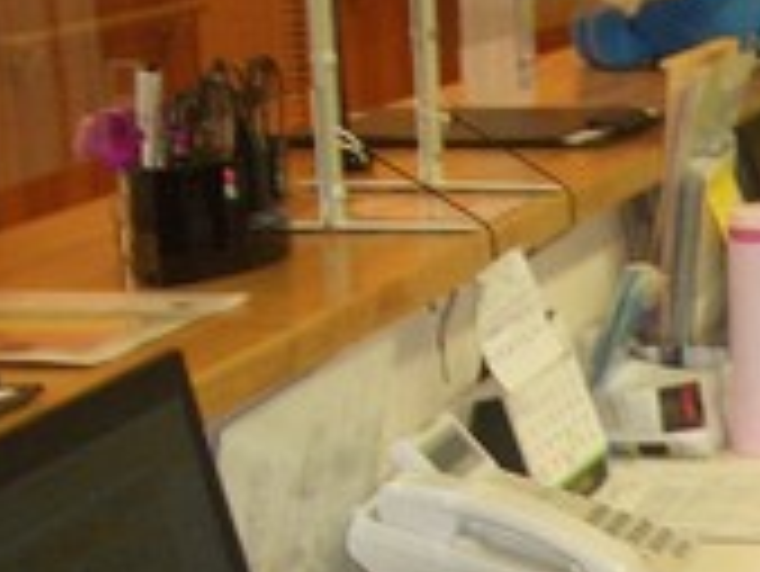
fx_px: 2658
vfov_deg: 11.9
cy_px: 754
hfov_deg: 15.5
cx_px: 998
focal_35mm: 121
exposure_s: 1/60
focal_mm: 6.8
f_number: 2.8
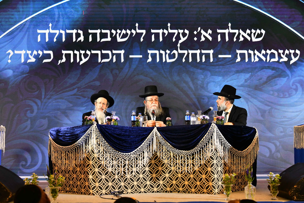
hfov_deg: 38.2
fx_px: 439
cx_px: 152
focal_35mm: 52
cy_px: 102
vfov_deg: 26.0
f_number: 5.6
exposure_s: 1/250
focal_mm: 52
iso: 1600
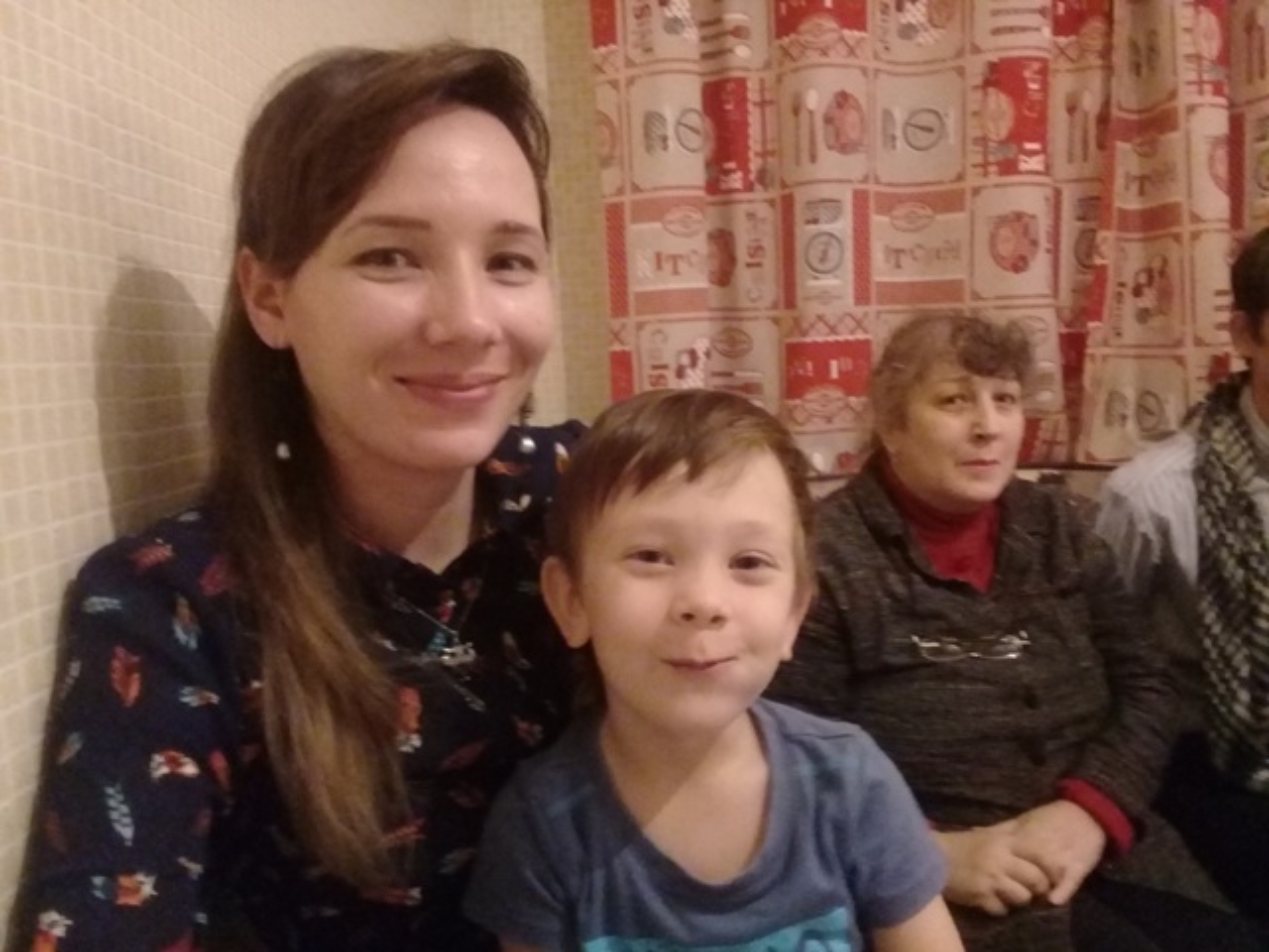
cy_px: 476
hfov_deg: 58.4
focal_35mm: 31
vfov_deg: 45.4
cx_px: 634
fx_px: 1136
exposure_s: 1/17
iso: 800
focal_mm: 3.3
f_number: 2.2
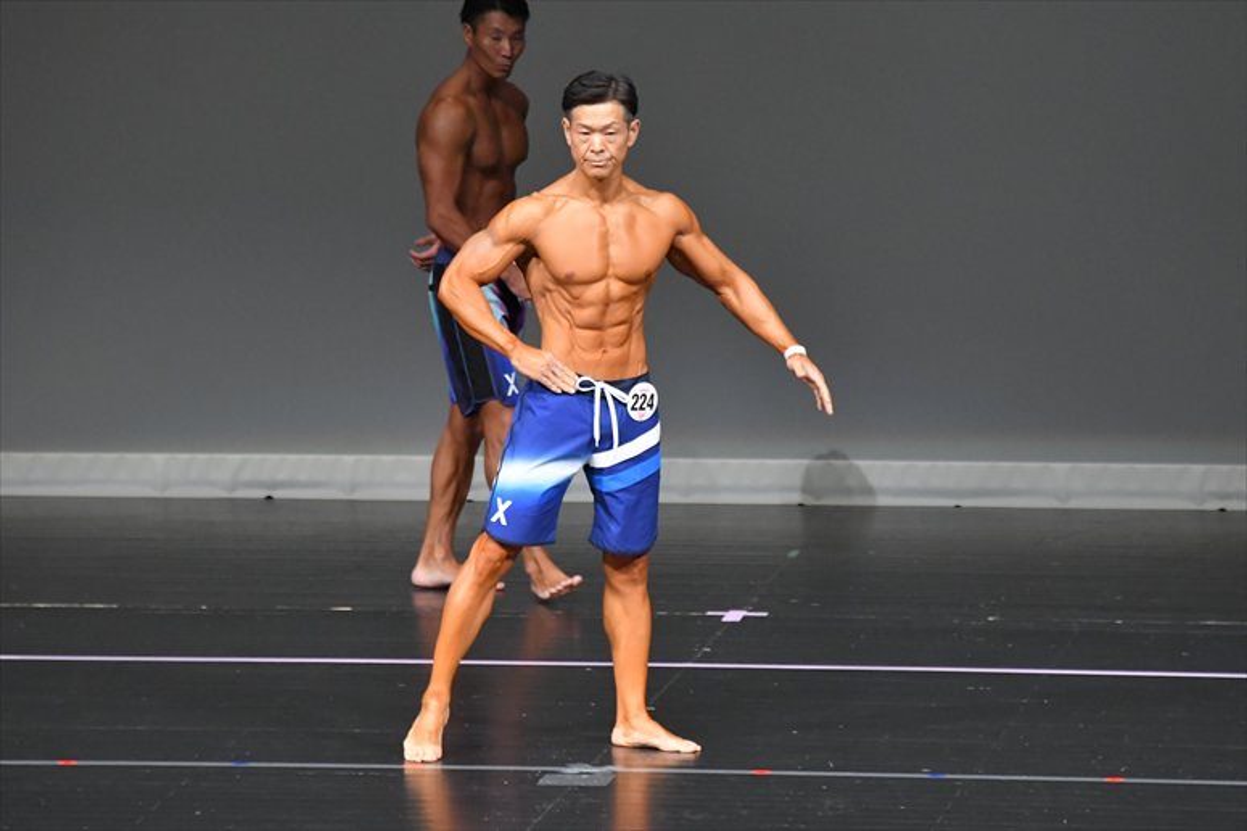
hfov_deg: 6.0
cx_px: 624
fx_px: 11945
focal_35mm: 345
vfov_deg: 4.0
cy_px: 416
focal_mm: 230
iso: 5000
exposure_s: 1/400
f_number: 5.6
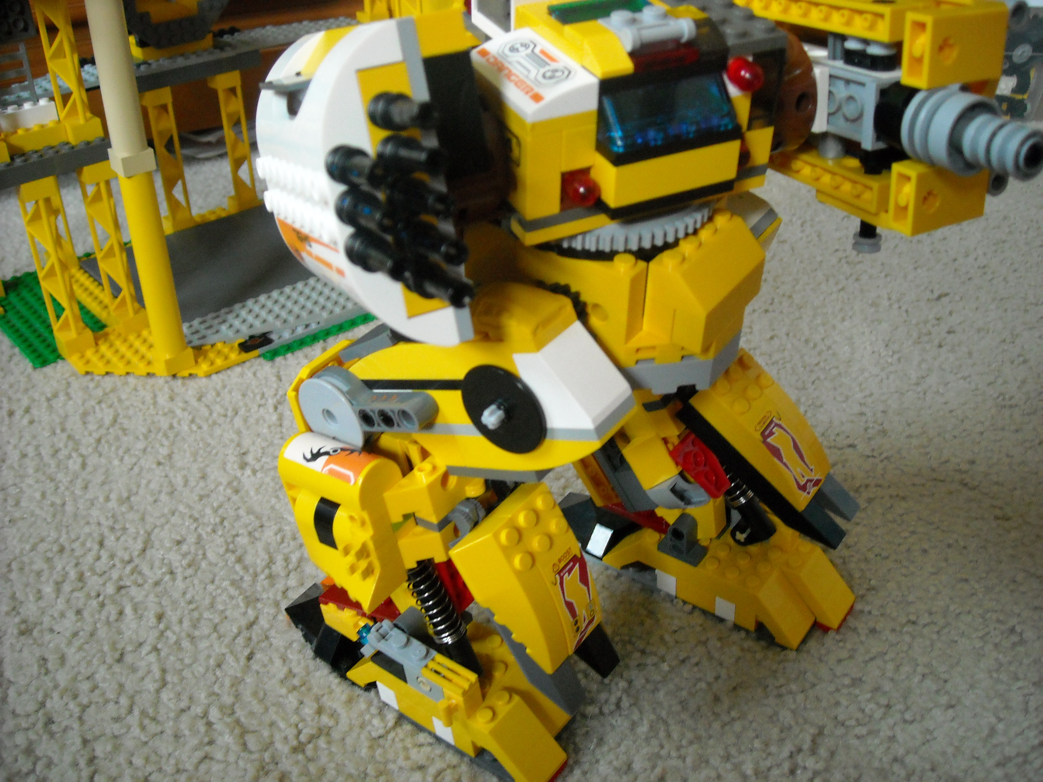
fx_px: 1055
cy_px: 391
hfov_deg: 52.6
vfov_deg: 40.7
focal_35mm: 35
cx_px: 522
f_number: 2.8
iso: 400
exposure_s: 1/49
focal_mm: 5.7
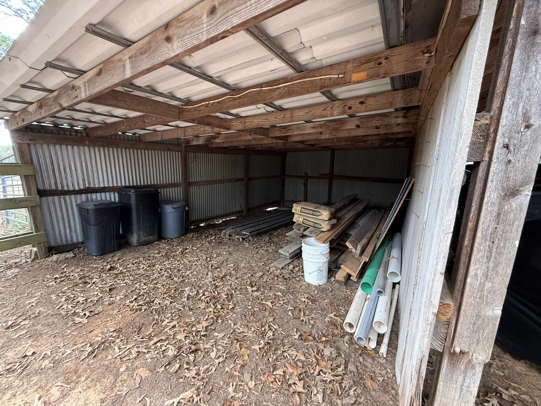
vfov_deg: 85.7
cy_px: 203
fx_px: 219
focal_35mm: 14
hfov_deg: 102.1
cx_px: 270
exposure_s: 1/99
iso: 320
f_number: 2.2
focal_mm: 2.22
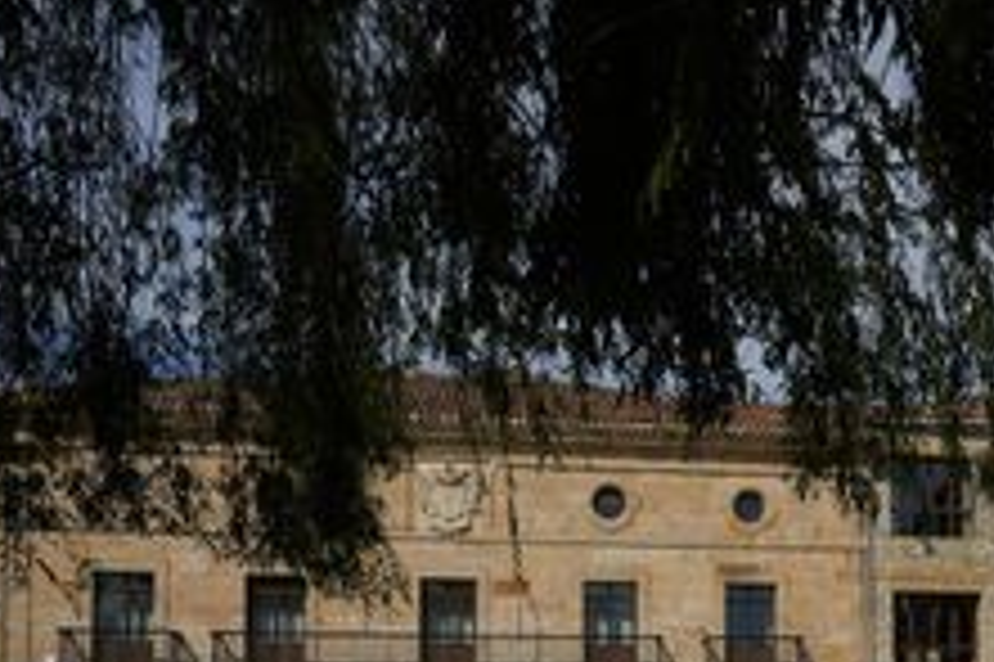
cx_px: 792
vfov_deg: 28.7
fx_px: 1242
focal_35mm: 45
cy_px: 594
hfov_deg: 41.8
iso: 50
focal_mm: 24
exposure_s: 1/400
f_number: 7.1
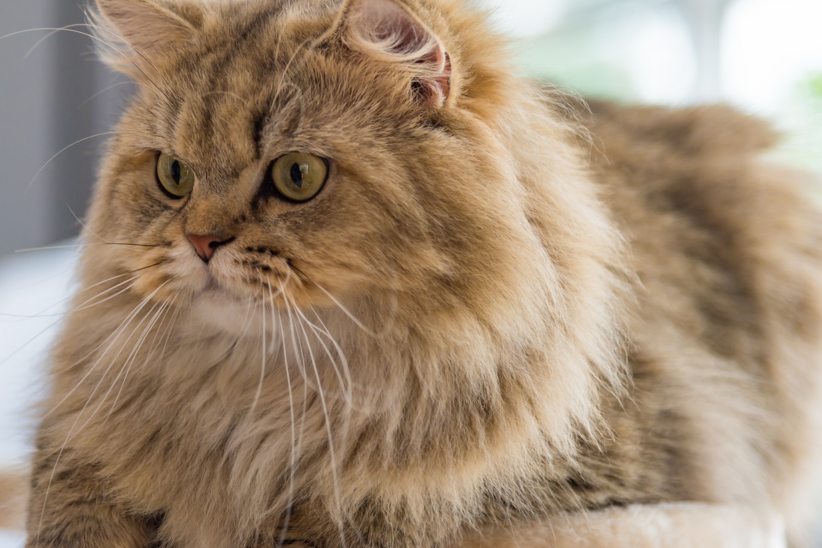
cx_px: 223
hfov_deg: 14.0
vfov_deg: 9.4
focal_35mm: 146
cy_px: 258
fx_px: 3334
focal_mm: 100
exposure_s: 1/200
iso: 100
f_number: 4
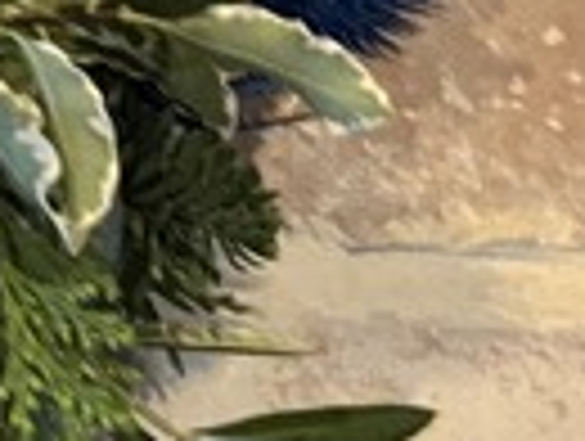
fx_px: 2150
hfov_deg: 13.3
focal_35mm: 127
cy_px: -142
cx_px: -585
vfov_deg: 11.4
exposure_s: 1/25
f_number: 1.6
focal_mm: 5.1
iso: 640
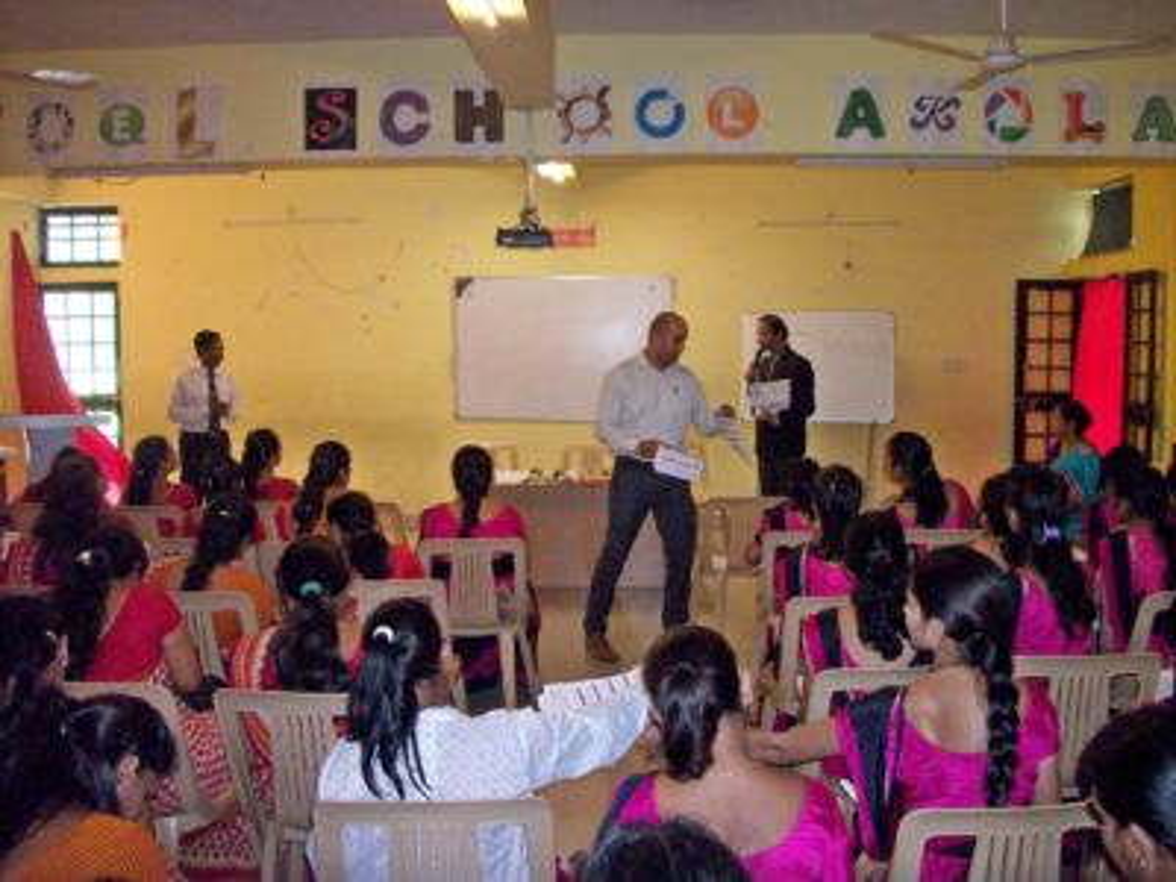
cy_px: 441
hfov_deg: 56.8
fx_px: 1087
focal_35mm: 32
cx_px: 588
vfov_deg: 44.2
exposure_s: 1/60
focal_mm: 5.7
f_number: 2.9
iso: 250
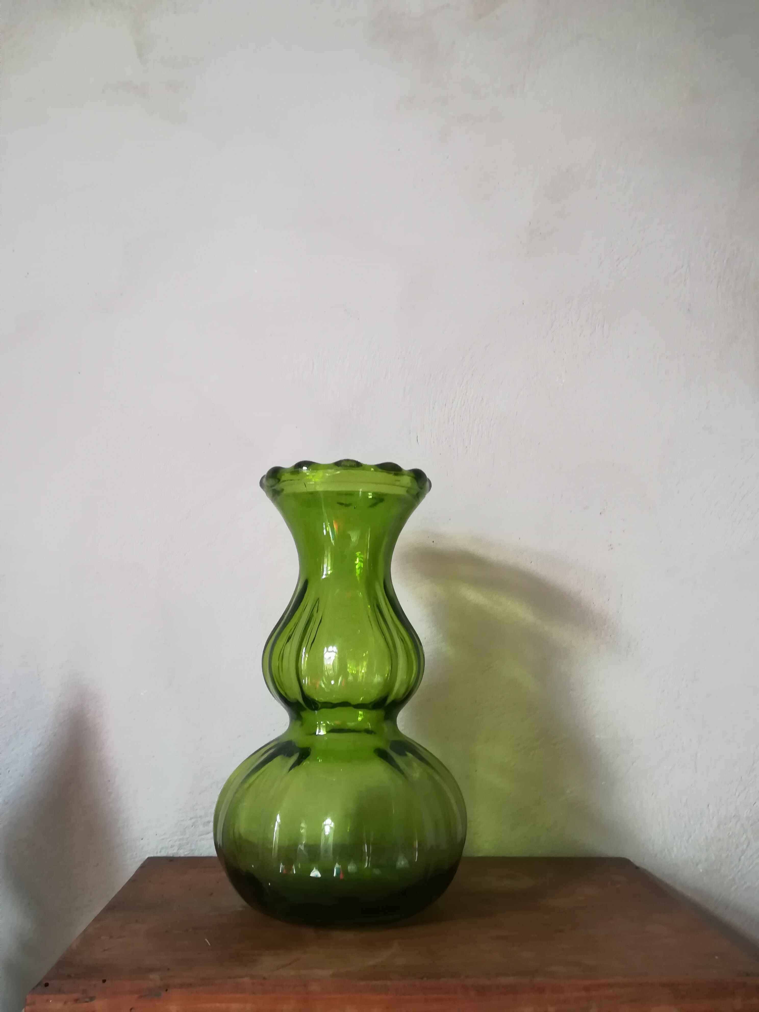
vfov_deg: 67.3
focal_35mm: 26
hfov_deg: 53.1
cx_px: 380
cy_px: 506
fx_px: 760
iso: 320
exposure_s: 1/33.3
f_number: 2.2
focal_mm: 3.83
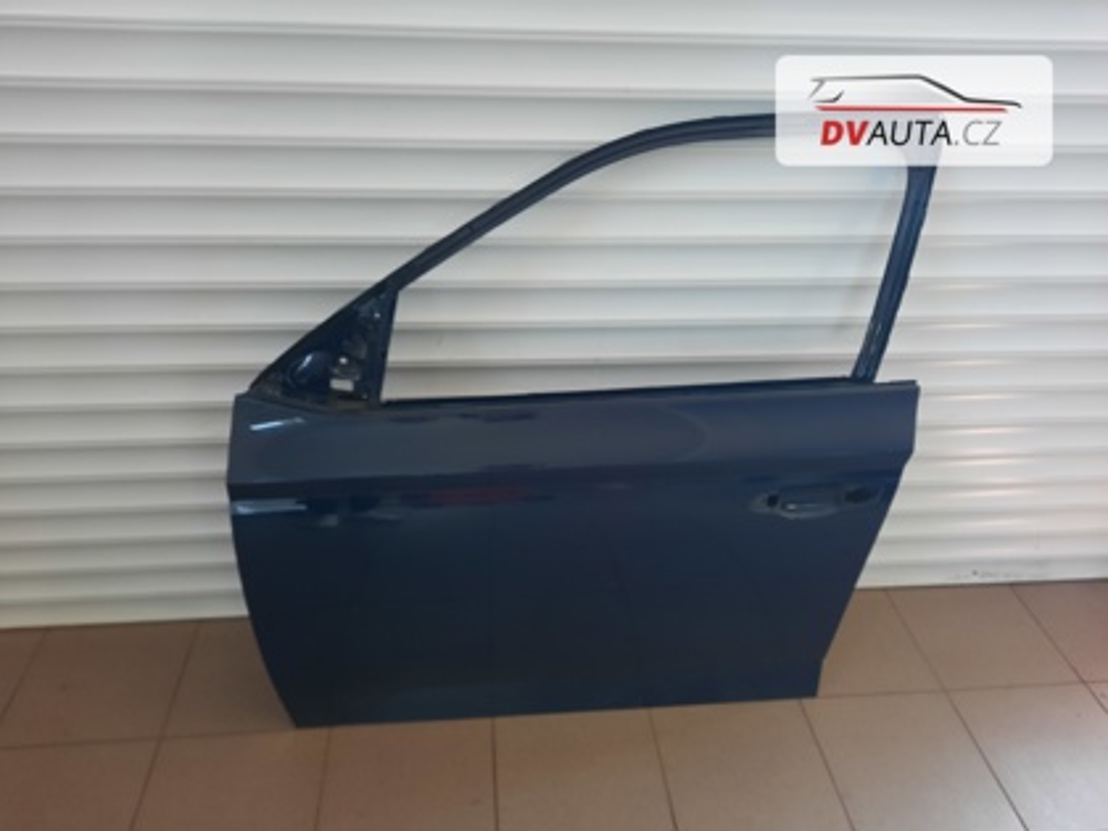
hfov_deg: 69.4
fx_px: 800
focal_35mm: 25
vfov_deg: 54.9
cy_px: 416
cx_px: 554
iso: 250
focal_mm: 4.6
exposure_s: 1/50
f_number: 2
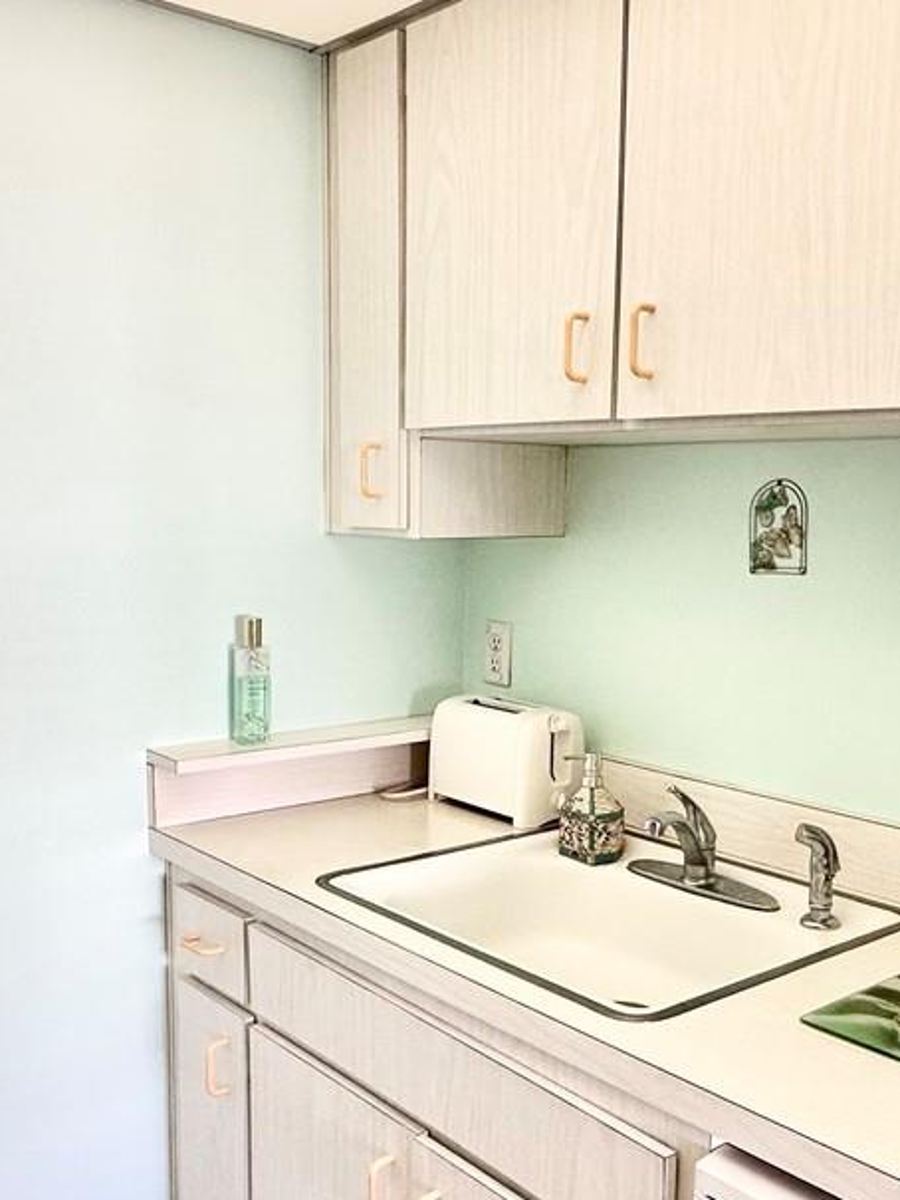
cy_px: 714
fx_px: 1282
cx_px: 502
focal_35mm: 37
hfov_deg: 38.6
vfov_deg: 49.8
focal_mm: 2.22
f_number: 2.2
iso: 200
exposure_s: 1/120
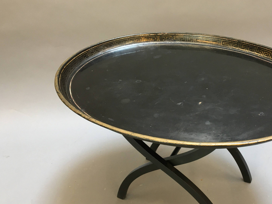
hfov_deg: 46.0
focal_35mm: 40
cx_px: 184
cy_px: 126
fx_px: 314
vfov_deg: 35.8
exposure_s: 1/33
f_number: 2.2
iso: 80
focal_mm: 4.15
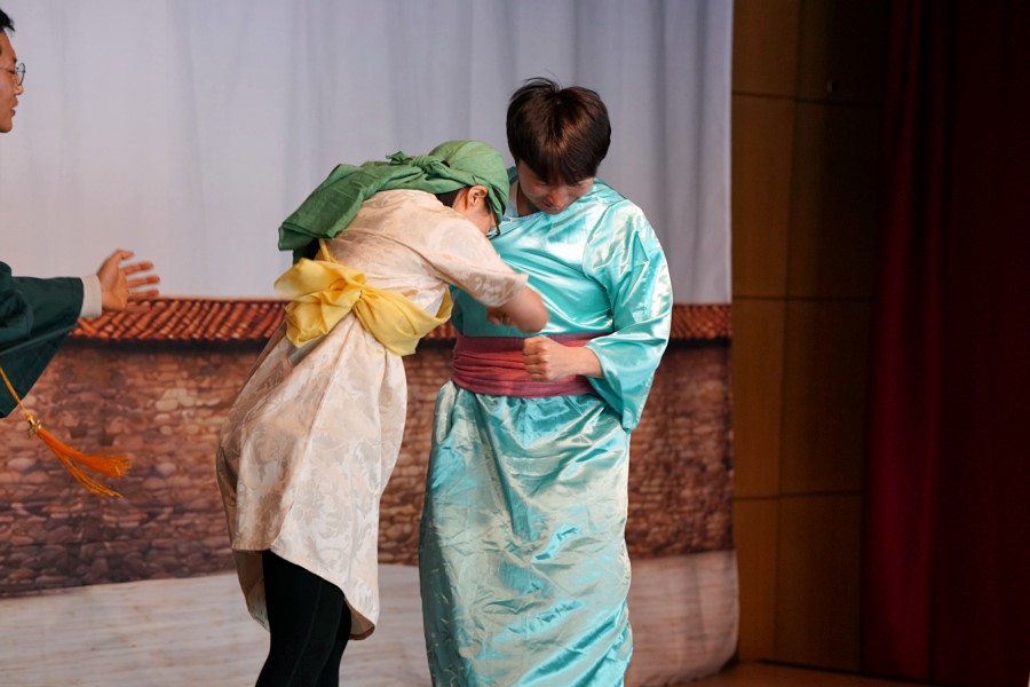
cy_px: 344
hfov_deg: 15.2
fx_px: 3862
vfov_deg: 10.2
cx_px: 515
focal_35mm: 135
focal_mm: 135
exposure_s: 1/160
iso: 1000
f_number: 4
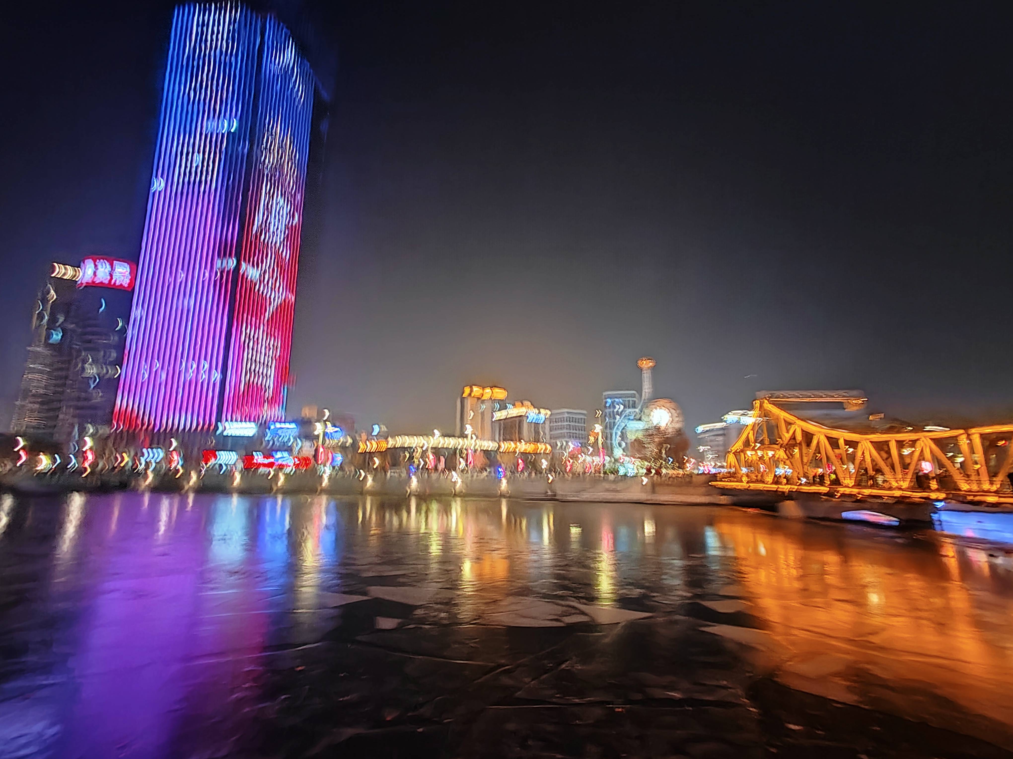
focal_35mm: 13
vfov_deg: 89.9
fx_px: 380
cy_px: 380
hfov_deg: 106.2
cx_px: 506
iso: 3200
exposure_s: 1/10
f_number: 2
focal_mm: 1.82
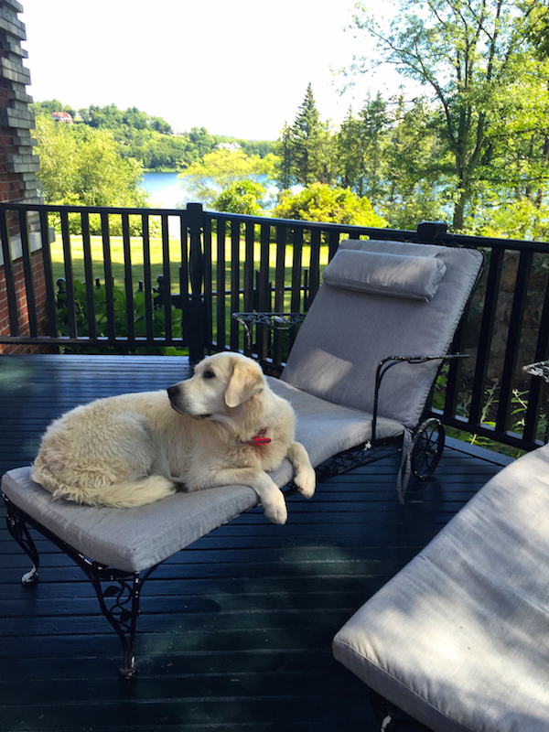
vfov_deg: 61.7
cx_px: 274
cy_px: 366
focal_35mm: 29
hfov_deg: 48.2
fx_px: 613
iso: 32
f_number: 2.2
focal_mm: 4.15
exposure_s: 1/208
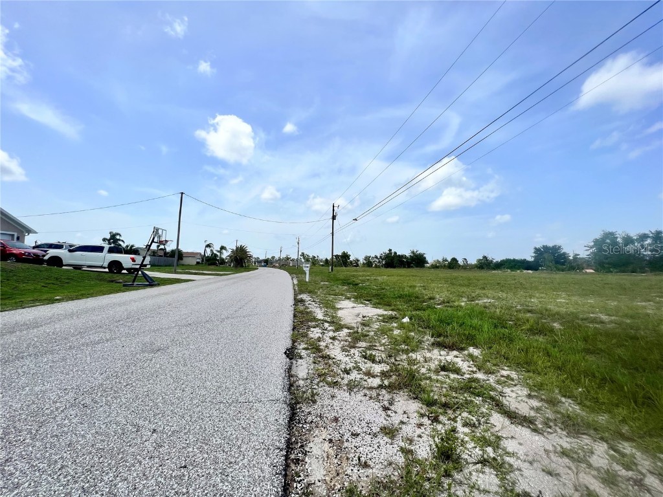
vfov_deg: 89.9
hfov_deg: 106.2
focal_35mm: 13
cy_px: 248
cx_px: 332
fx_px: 249
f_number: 1.8
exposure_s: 1/3215
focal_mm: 1.57
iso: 32
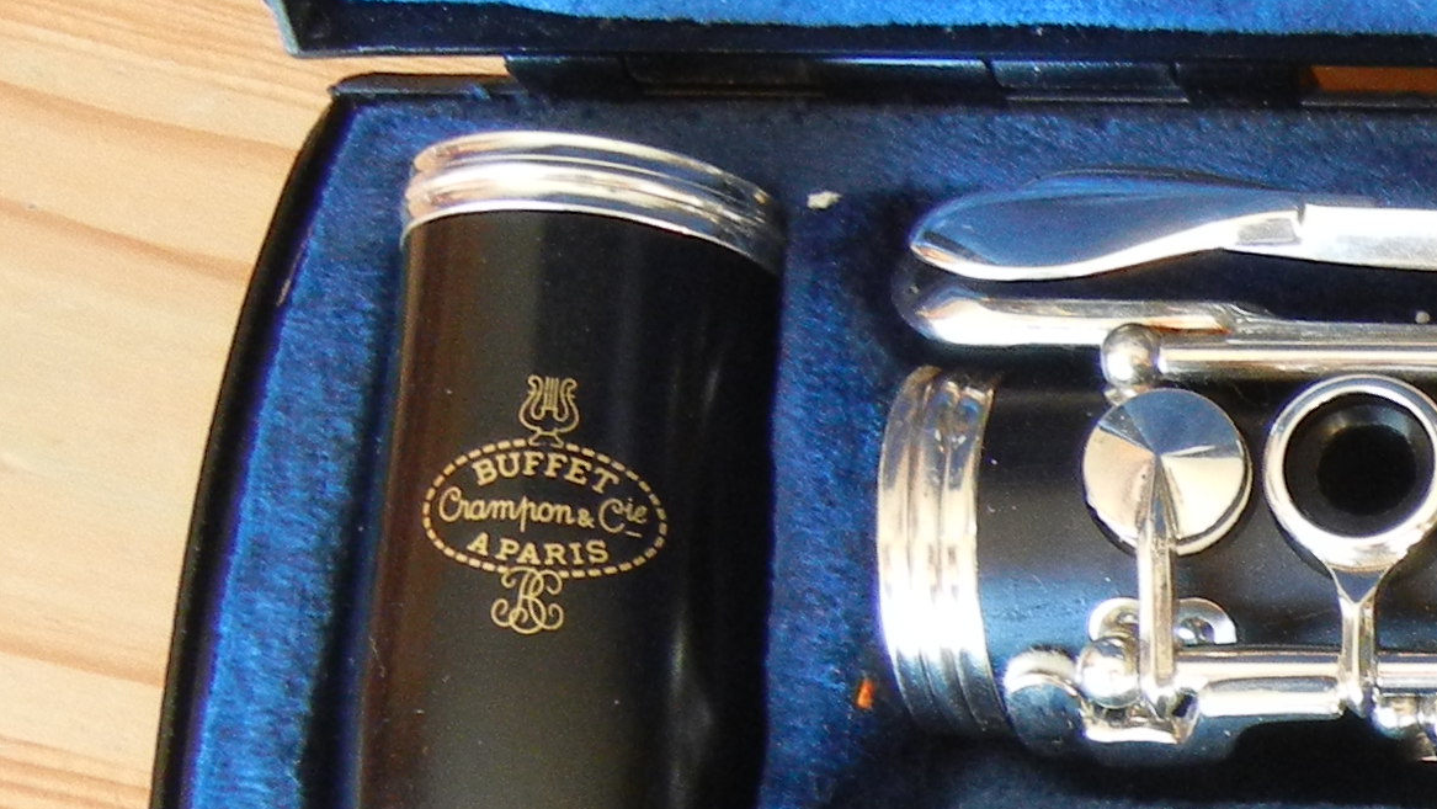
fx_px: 4268
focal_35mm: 112
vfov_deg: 10.5
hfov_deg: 16.9
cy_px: 1176
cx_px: 2283
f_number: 3.5
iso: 271
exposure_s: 1/30
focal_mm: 5.4
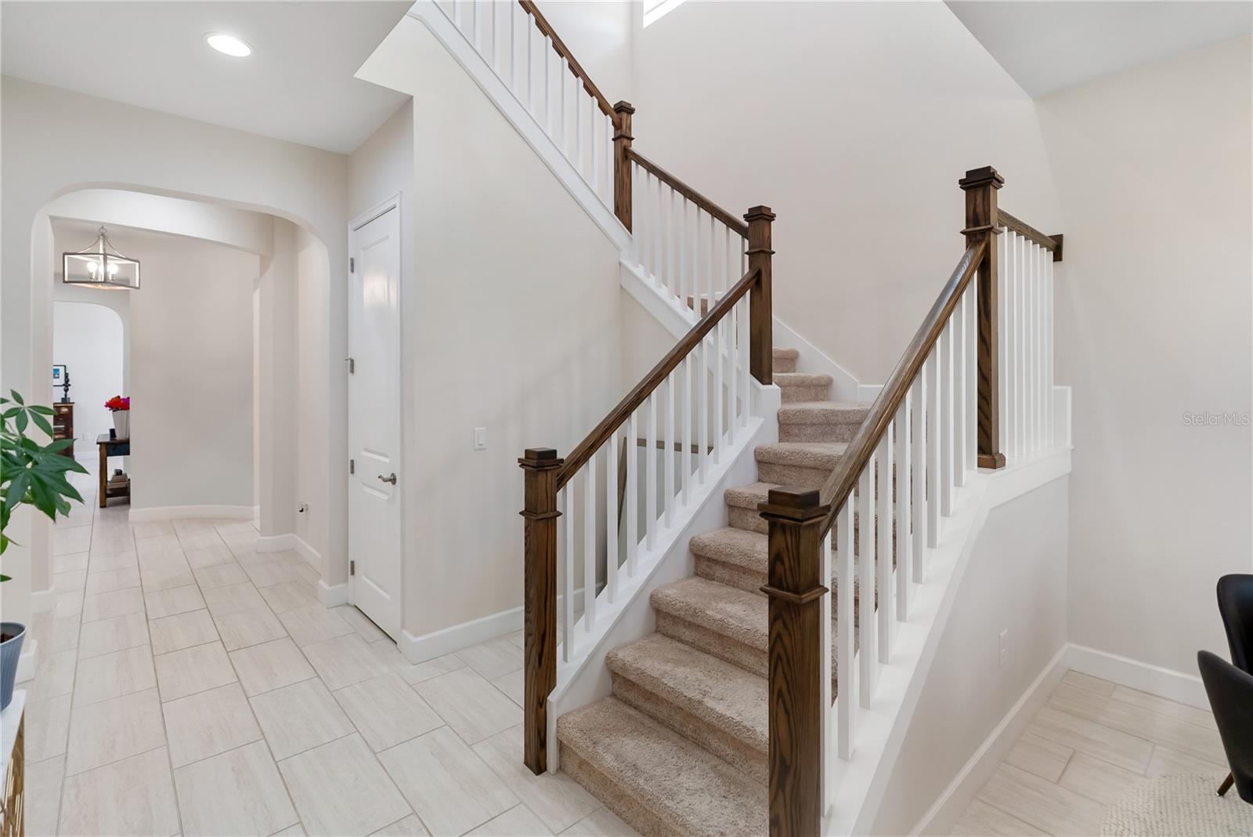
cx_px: 626
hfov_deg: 96.7
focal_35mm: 16
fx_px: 557
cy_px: 418
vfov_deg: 73.8
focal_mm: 16
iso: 320
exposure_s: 1/125
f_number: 2.8
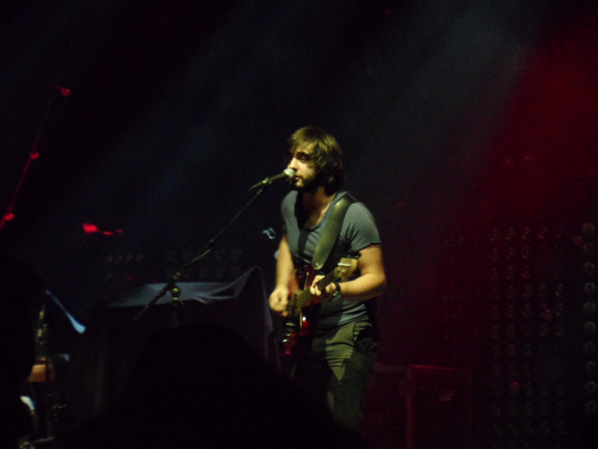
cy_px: 224
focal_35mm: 150
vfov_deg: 9.9
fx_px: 2591
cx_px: 299
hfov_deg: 13.2
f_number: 4.4
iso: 800
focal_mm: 24.6
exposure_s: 1/45
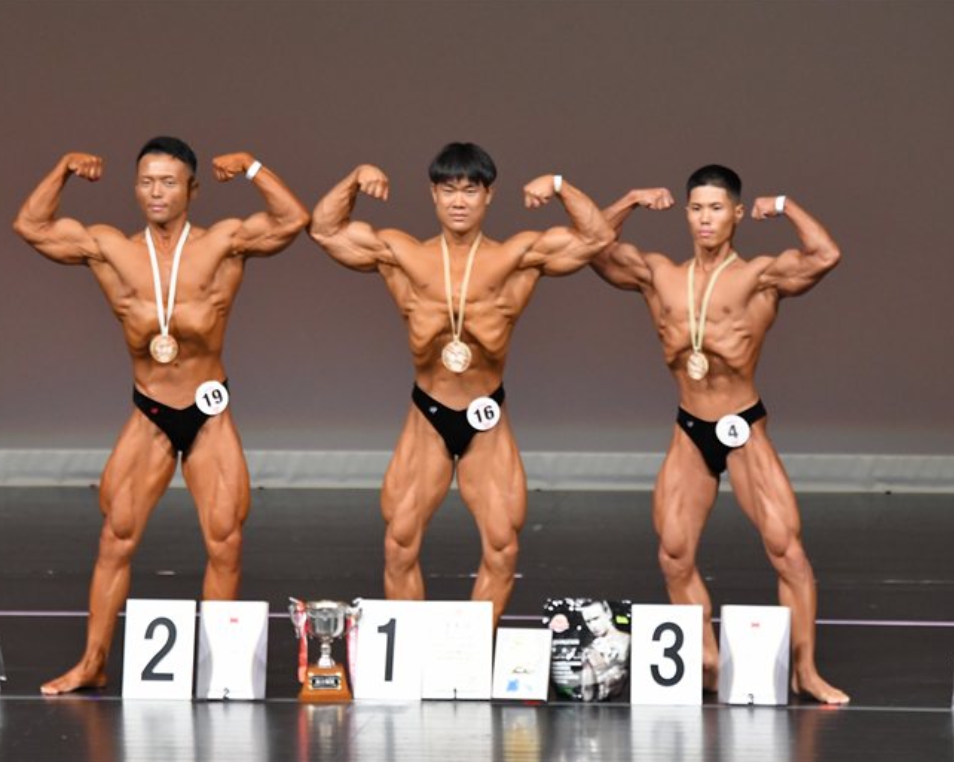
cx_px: 414
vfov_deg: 4.8
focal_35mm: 323
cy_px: 380
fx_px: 9116
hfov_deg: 6.0
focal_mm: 190
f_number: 5.6
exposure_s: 1/400
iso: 4000
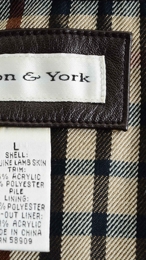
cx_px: 25
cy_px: 144
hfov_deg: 5.1
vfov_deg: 9.0
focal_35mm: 239
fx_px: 1645
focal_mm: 80
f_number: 8
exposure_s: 1/80
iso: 160
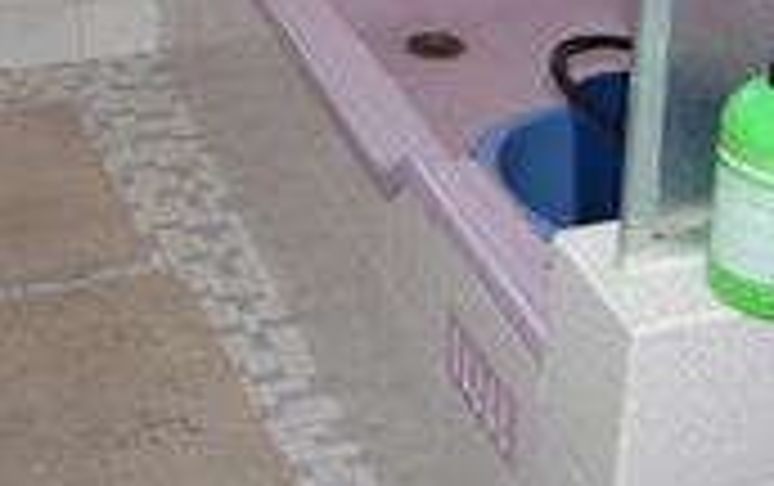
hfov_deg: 27.3
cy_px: -137
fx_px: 1584
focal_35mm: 75
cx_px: 256
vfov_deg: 16.5
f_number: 3.5
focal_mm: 18
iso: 200
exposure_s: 1/60
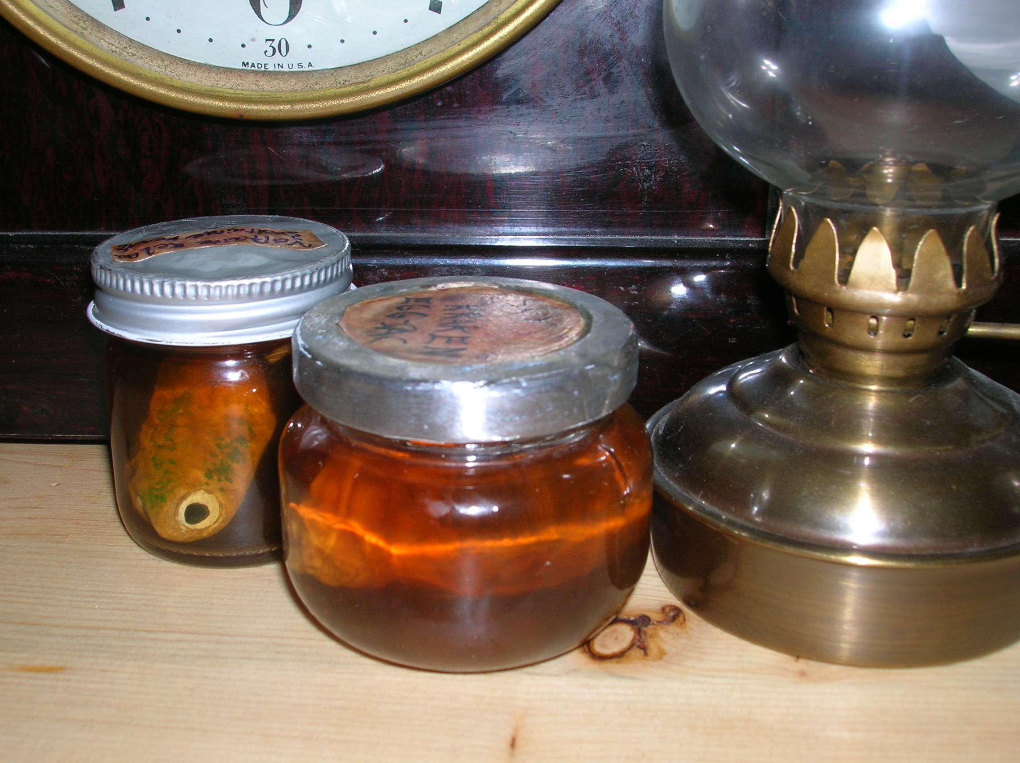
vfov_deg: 31.5
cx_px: 510
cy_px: 382
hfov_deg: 41.3
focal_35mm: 46
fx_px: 1354
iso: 50
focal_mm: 7.7
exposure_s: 1/60.1
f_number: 5.4
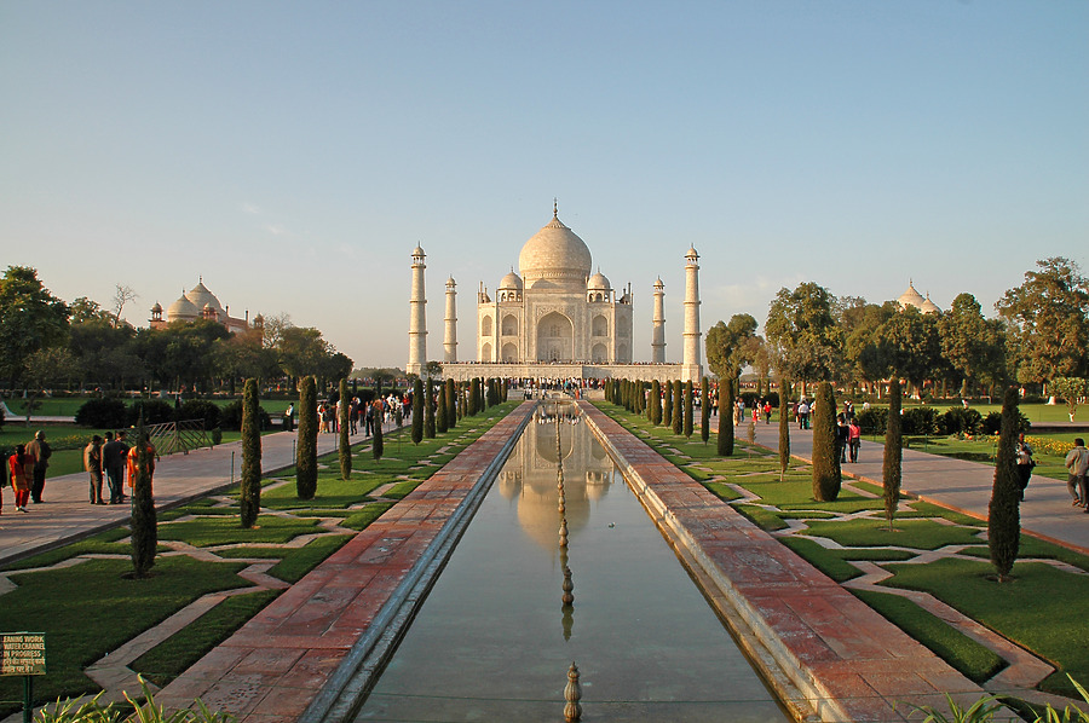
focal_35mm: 27
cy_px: 362
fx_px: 816
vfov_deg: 47.8
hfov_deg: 67.4
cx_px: 544
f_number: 8
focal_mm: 18
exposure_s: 1/250
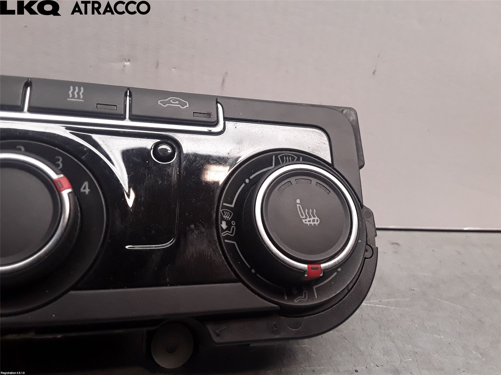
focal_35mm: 28
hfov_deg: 63.4
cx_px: 250
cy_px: 188
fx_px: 405
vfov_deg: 49.7
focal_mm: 2.91
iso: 100
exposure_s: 1/100
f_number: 1.9
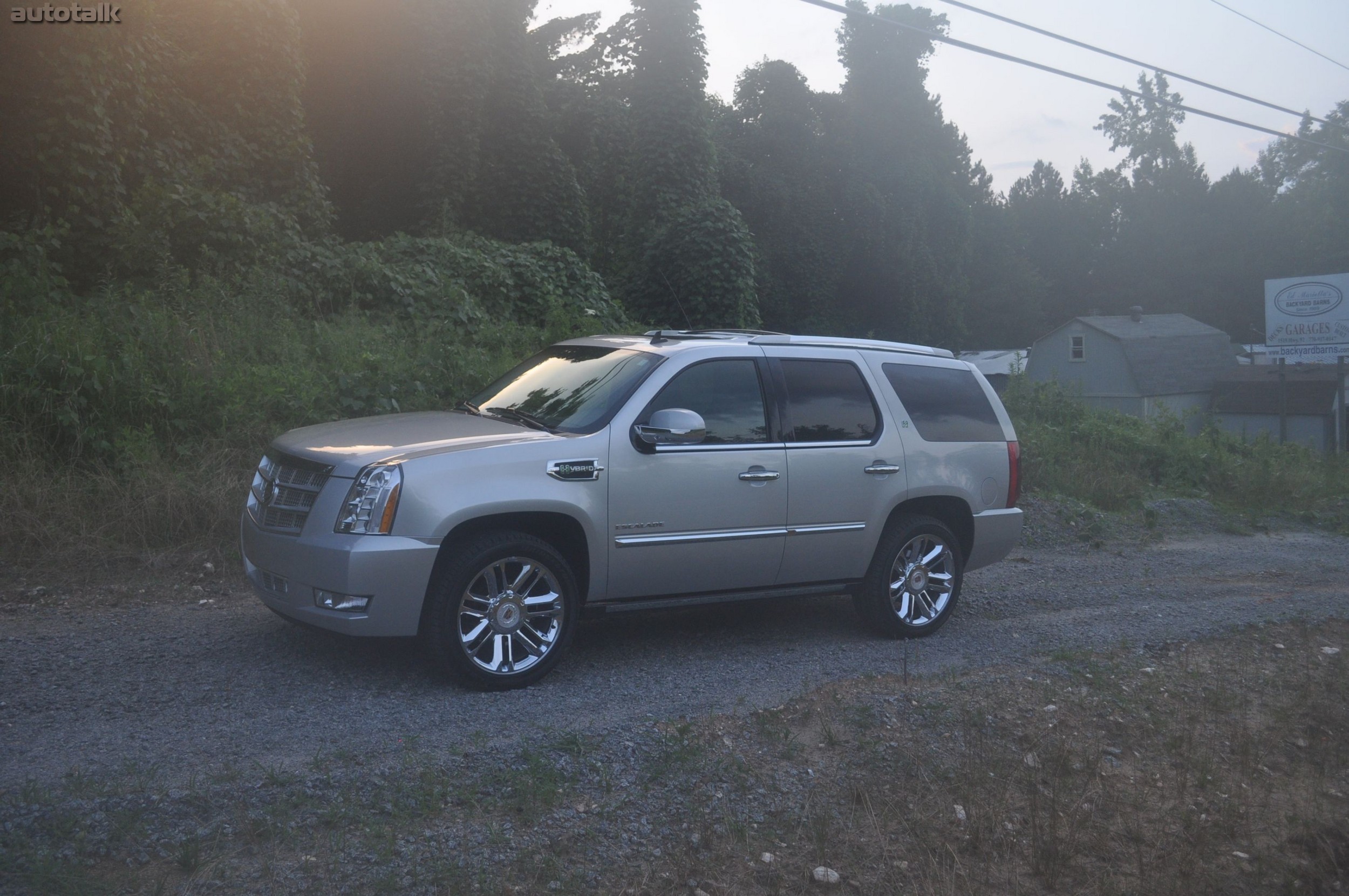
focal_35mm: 33
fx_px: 1235
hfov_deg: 57.3
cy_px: 448
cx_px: 674
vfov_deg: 39.9
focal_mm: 22
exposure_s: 1/100
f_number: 5
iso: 400
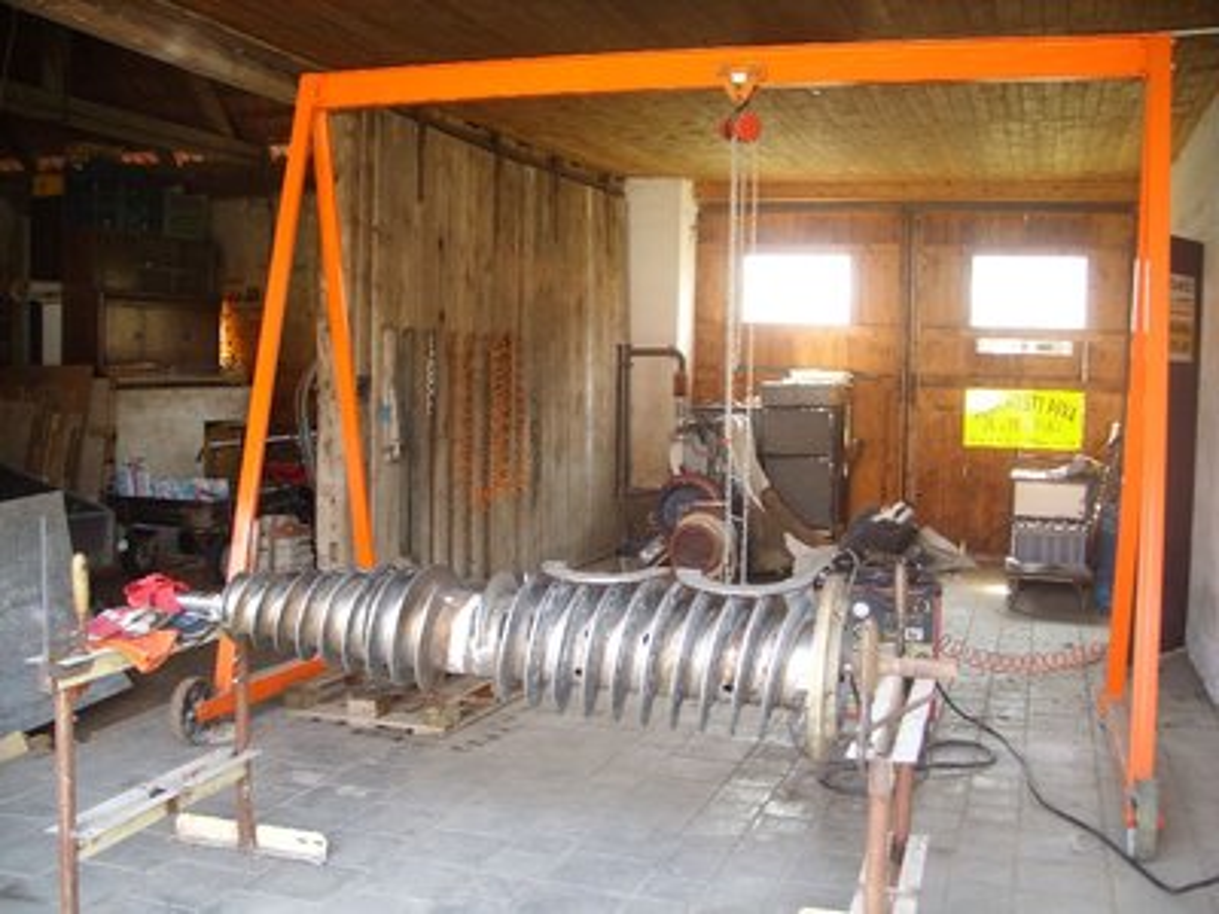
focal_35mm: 38
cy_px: 457
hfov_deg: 49.0
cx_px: 610
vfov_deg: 37.7
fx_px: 1338
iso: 100
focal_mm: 7.8
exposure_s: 1/30
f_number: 2.8
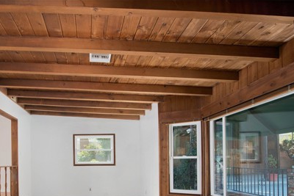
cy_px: 156
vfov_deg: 50.1
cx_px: 82
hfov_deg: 69.9
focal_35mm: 24
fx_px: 196
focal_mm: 15
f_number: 6.3
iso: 400
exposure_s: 1/160
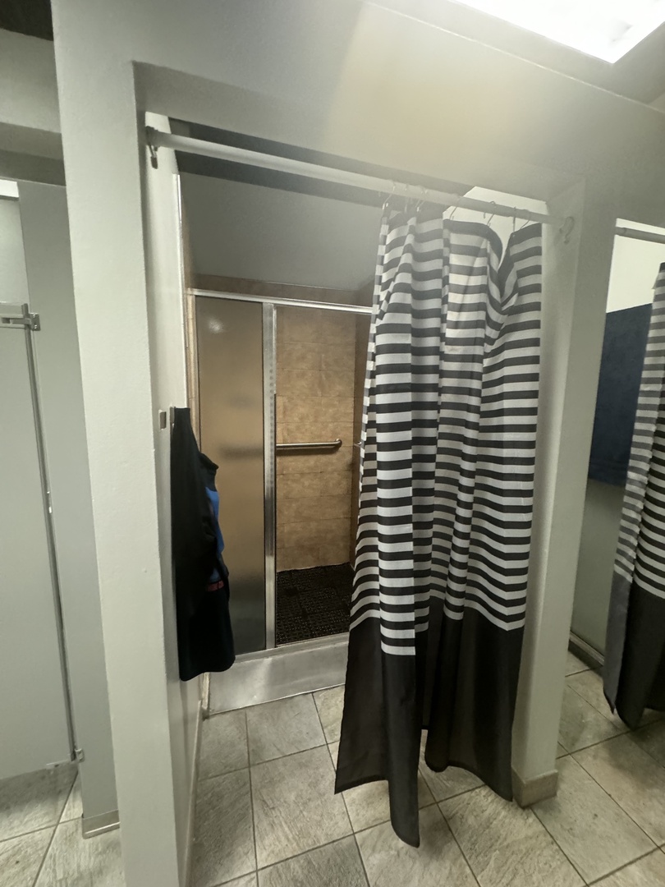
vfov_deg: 102.1
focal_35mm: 14
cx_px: 332
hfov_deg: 85.7
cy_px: 444
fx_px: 359
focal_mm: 2.22
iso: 640
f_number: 2.2
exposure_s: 1/60
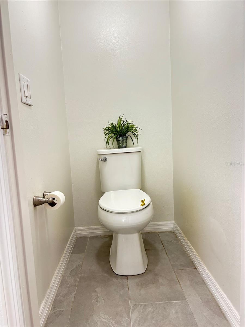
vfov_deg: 67.3
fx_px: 245
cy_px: 164
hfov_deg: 53.1
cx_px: 122
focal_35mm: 26
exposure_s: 1/60
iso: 250
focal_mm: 5.96
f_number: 1.6
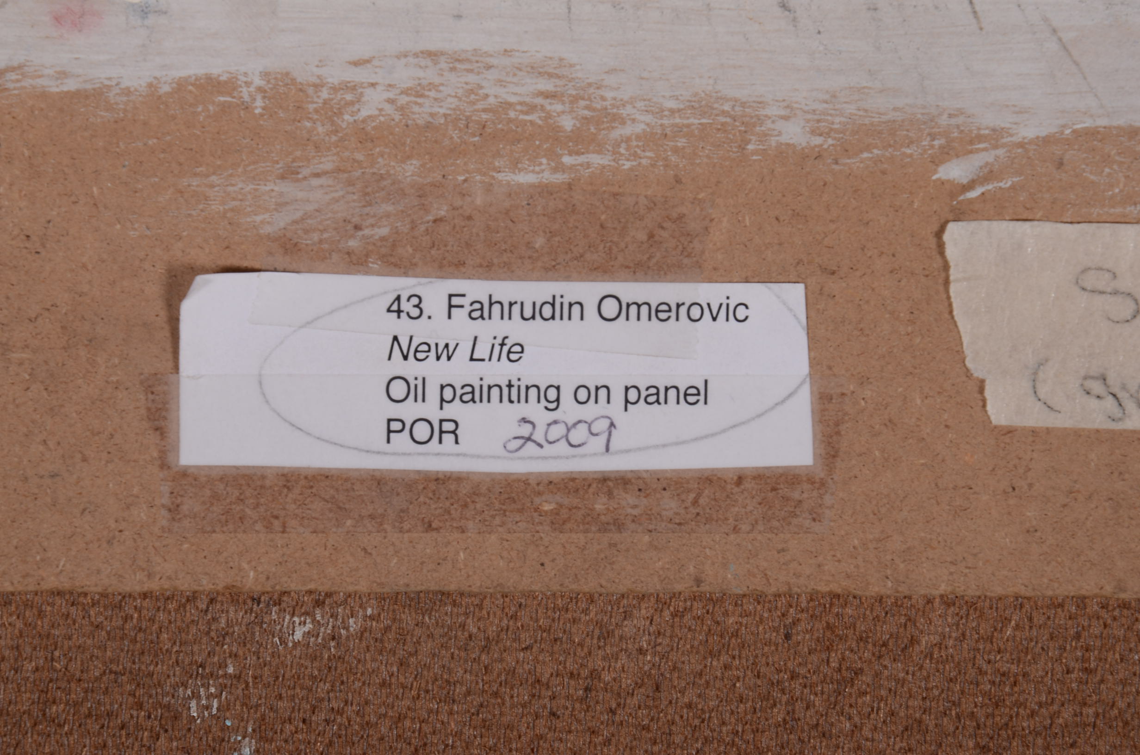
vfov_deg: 8.7
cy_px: 378
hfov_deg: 13.1
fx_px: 4977
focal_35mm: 158
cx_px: 570
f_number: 16
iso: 160
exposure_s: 1/160
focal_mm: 105
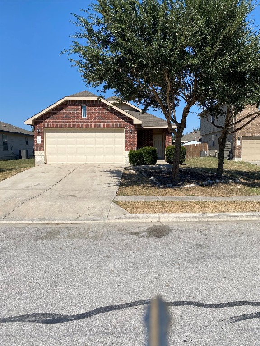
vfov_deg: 67.3
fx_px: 260
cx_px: 130
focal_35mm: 26
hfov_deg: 53.1
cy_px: 173
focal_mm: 4.25
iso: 32
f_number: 1.8
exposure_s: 1/4608
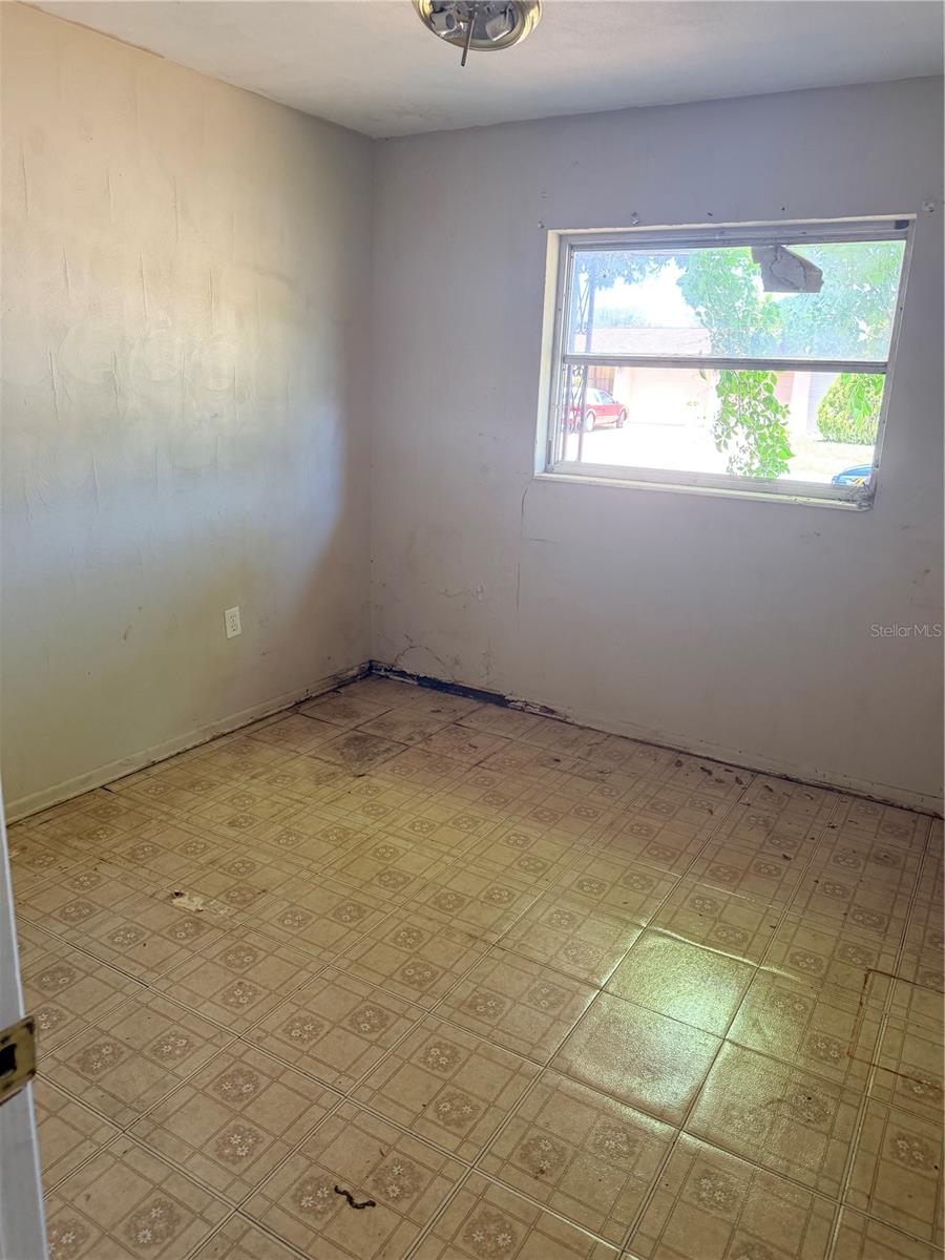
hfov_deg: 56.8
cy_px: 630
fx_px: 874
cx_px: 472
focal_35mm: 24
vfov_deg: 71.6
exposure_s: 1/102
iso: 200
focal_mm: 6.76
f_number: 1.78
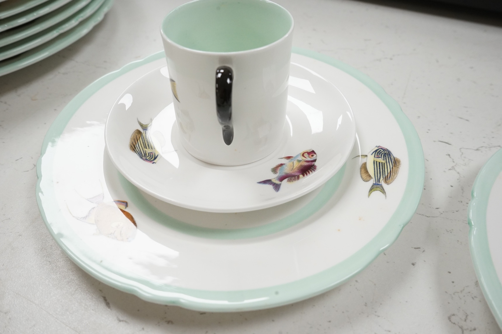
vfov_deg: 46.3
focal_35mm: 28
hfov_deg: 65.5
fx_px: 390
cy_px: 167
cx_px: 251
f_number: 10
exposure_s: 1/80
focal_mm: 28
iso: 2500
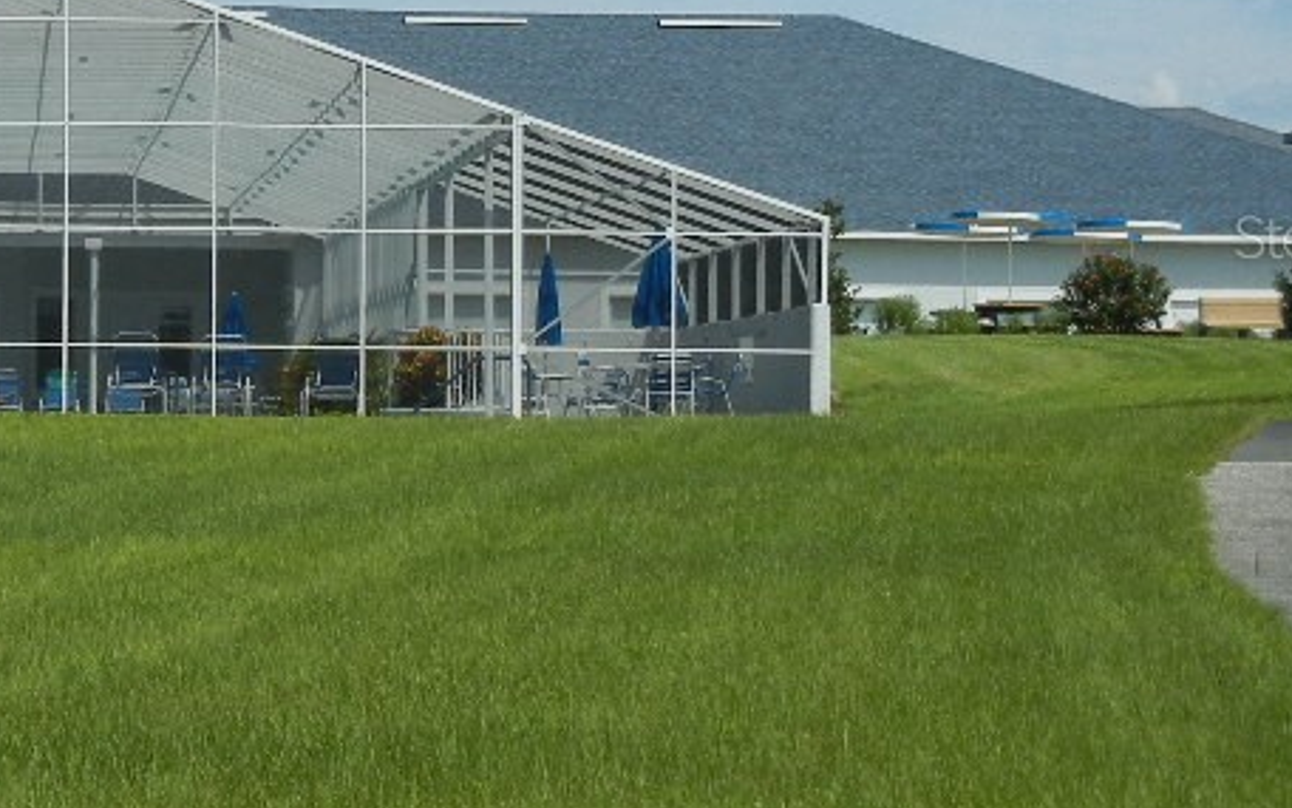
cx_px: 51
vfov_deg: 8.1
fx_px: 5704
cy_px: 235
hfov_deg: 12.8
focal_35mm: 162
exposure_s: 1/394
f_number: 8.2
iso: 160
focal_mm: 12.2
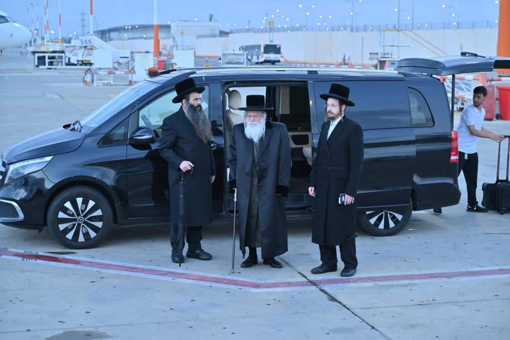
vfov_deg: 21.2
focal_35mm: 64
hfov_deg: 31.4
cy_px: 170
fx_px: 907
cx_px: 255
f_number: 4
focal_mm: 64
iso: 800
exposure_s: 1/200
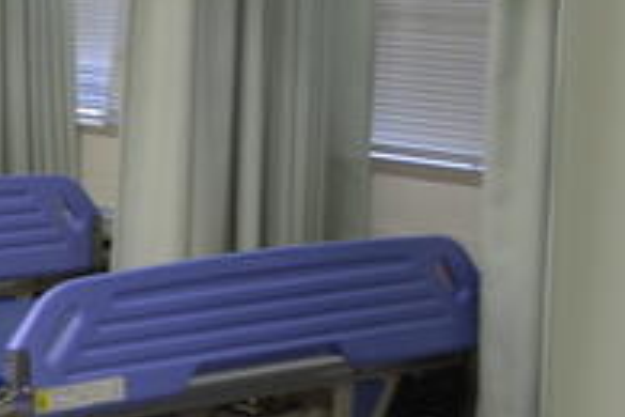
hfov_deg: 15.6
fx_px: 2083
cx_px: -330
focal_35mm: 120
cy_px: 138
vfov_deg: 11.4
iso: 400
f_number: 4.2
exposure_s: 1/60
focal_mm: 26
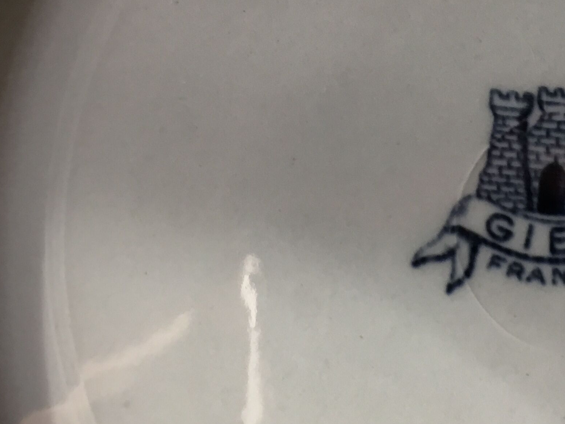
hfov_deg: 29.5
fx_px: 1061
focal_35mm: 65
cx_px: 404
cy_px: 199
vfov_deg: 22.6
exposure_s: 1/33
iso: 64
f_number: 2.4
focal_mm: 3.3
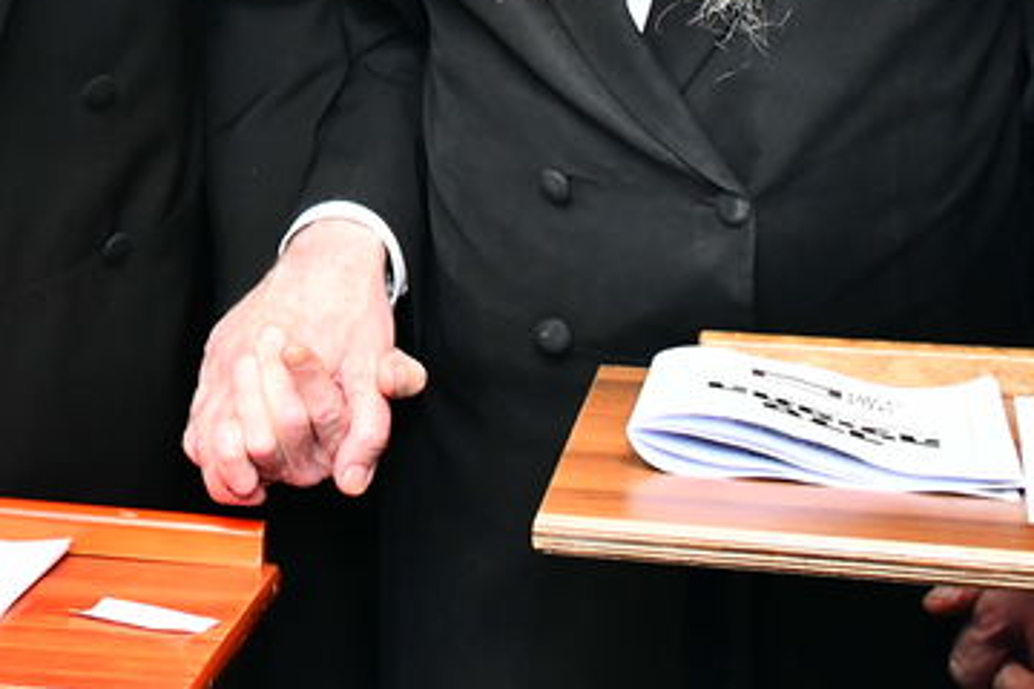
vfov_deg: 11.9
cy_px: -403
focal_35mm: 109
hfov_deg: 17.9
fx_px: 3130
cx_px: -195
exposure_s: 1/320
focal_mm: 28
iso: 2000
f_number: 5.6
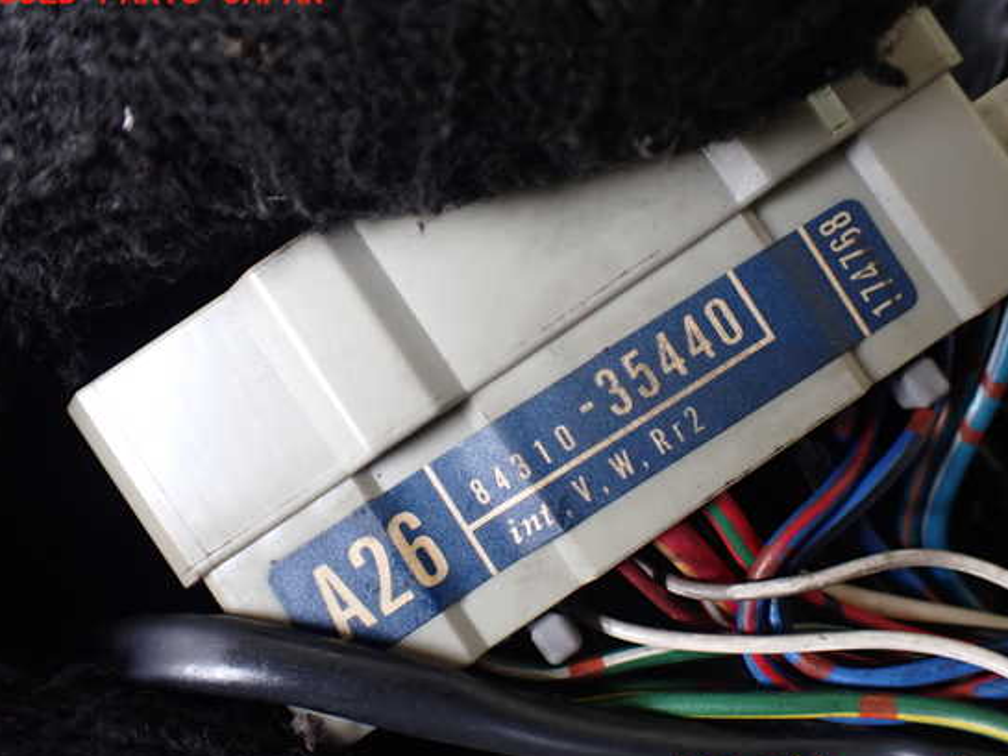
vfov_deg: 43.0
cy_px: 384
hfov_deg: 55.3
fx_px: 961
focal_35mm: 33
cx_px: 542
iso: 250
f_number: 2.3
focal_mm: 5.4
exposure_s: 1/125
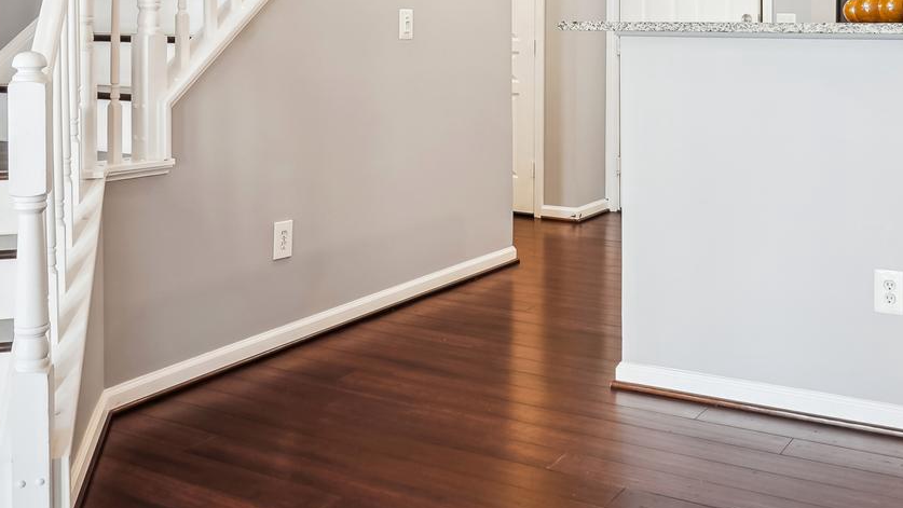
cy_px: 25
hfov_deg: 48.9
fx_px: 982
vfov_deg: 27.7
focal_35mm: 41
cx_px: 570
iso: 100
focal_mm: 16
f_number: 8
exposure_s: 1/4
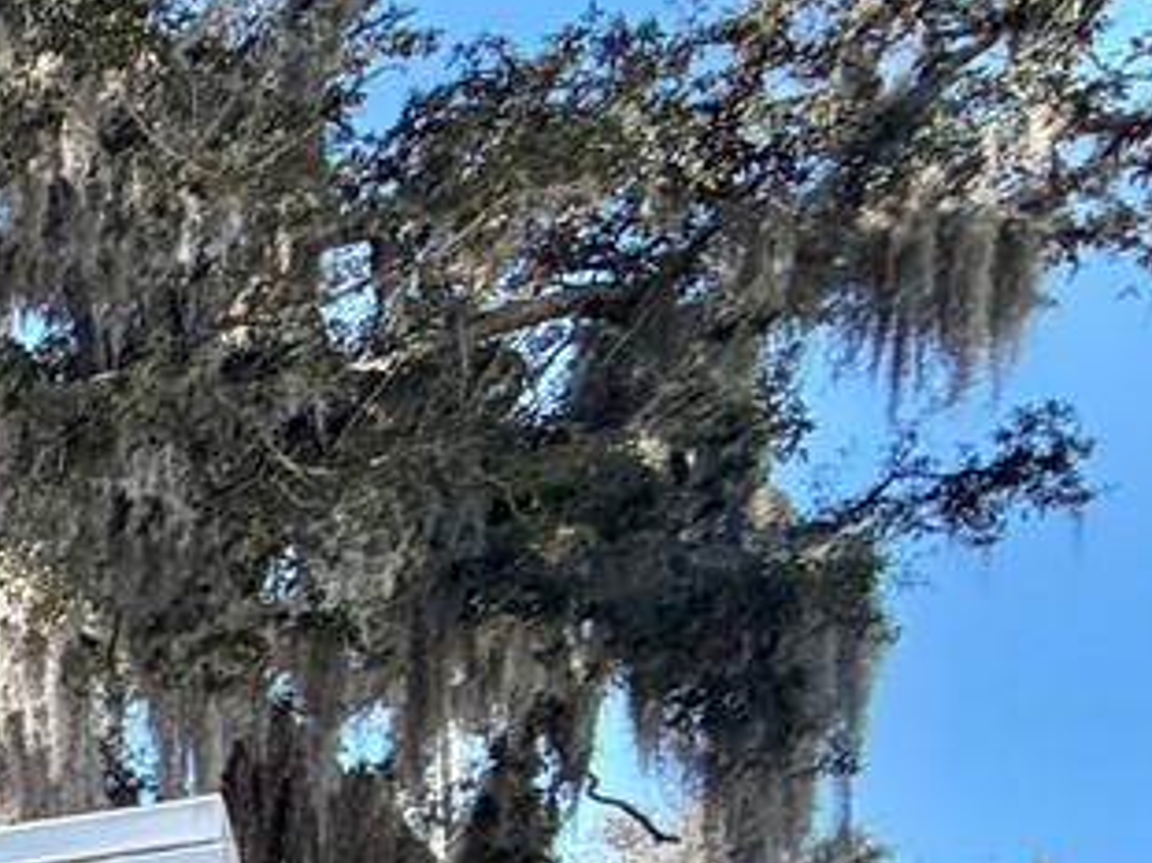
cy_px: 1519
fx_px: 2395
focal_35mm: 72
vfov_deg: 17.1
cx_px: -1530
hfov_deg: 15.7
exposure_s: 1/770
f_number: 2.2
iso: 32
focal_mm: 2.22
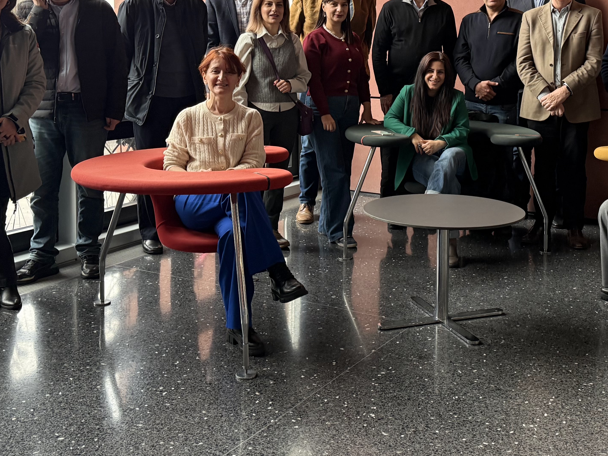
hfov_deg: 39.5
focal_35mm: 48
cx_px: 367
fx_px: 843
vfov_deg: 29.7
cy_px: 110
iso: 320
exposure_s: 1/50
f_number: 1.78
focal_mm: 6.76
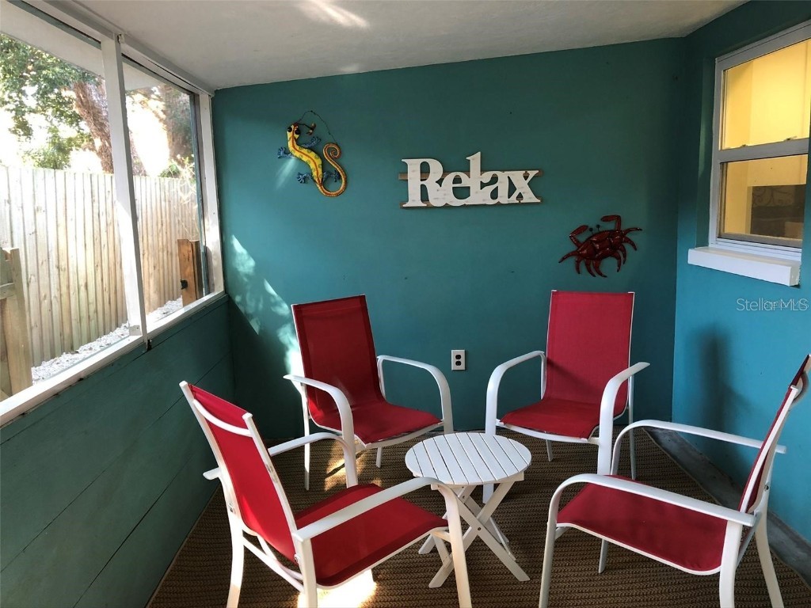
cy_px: 304
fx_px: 656
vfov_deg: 49.7
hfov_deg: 63.4
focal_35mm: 28
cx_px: 406
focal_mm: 3.99
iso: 40
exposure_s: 1/17
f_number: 1.8
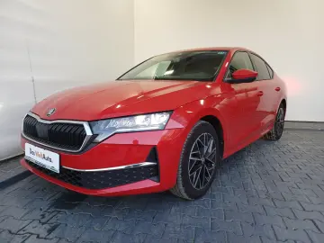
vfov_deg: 54.9
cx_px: 162
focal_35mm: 25
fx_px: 234
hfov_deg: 69.4
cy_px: 122
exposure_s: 1/100
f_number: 1.8
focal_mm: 4.65
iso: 100
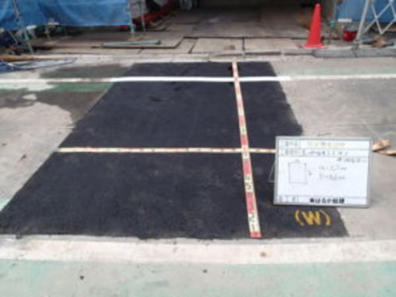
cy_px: 148
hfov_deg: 69.4
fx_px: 286
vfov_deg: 54.9
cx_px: 198
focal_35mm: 25
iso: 100
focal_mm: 4.5
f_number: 2.8
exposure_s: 1/200
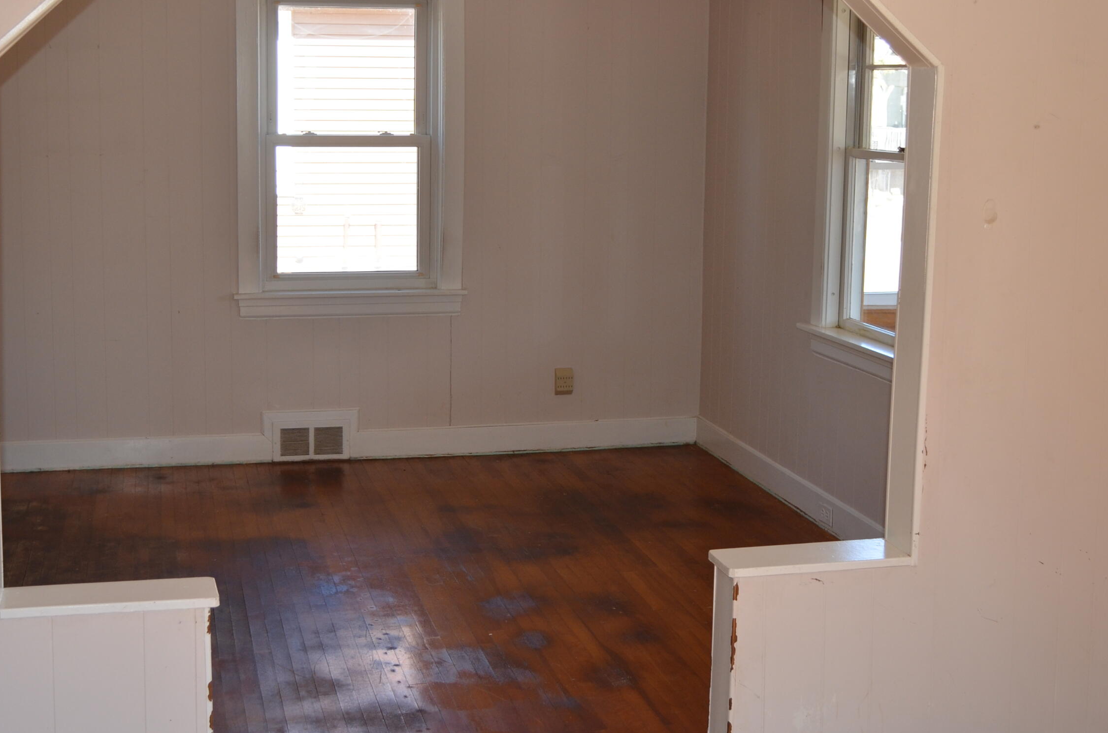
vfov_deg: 27.9
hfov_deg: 41.1
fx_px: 1474
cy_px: 279
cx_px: 475
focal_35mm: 48
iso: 400
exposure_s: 1/125
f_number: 4
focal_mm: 24
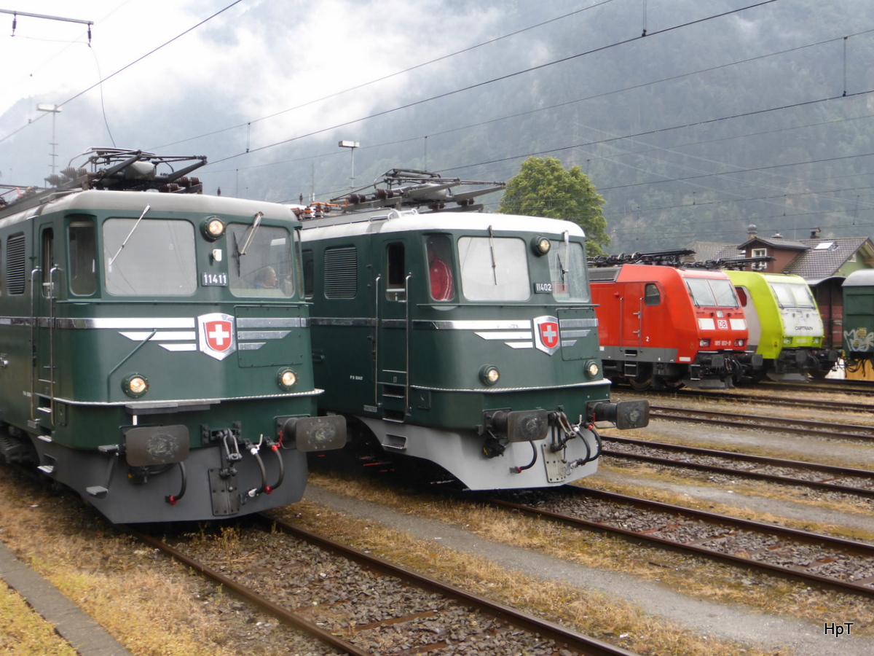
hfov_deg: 47.9
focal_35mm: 39
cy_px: 328
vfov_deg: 36.8
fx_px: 985
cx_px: 437
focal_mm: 6.9
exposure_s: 1/60
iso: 100
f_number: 3.9
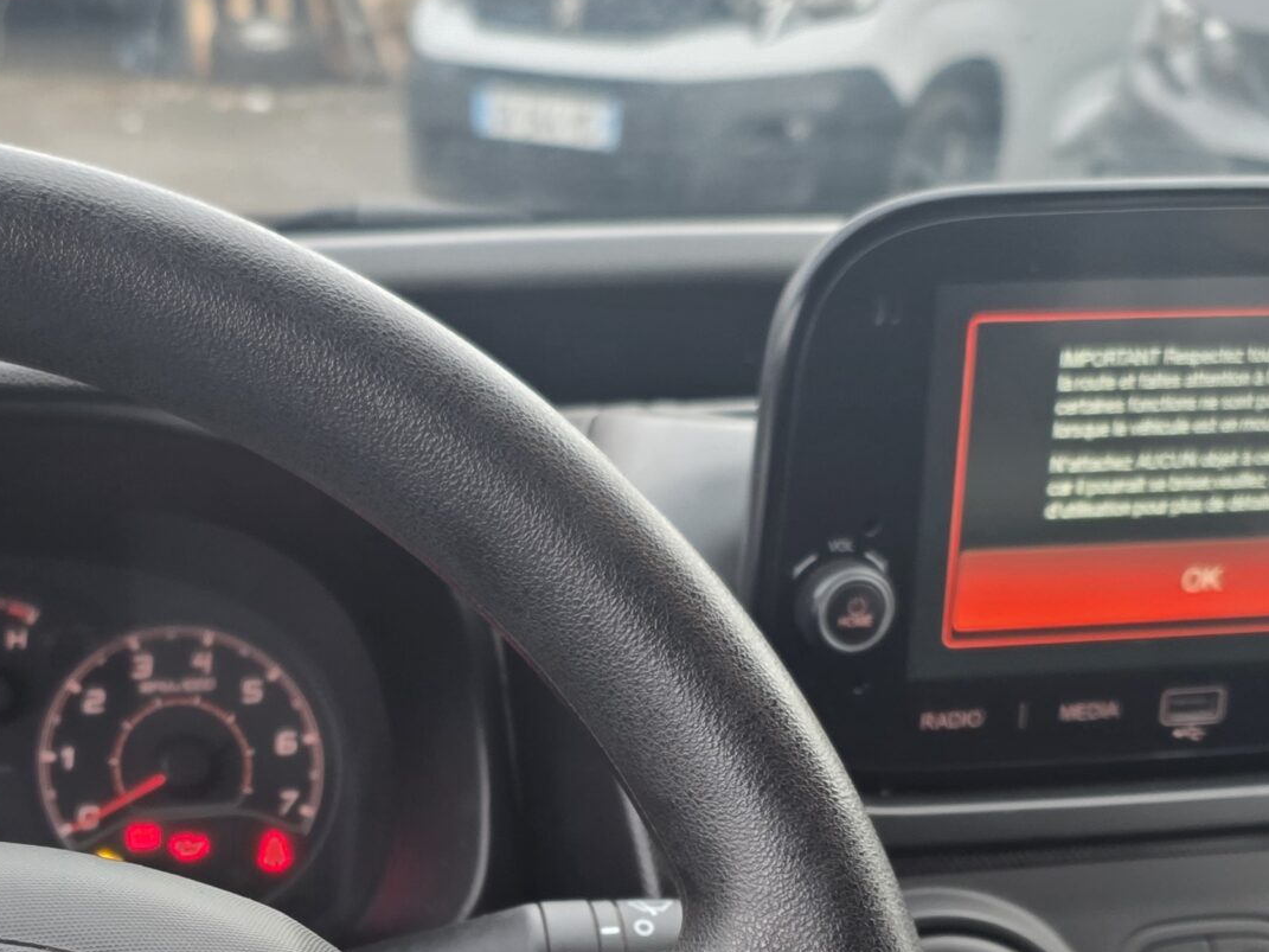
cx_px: 363
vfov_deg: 25.4
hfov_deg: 34.4
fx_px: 2016
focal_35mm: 55
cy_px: 916
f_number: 1.7
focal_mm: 6.25
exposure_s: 1/100
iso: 160
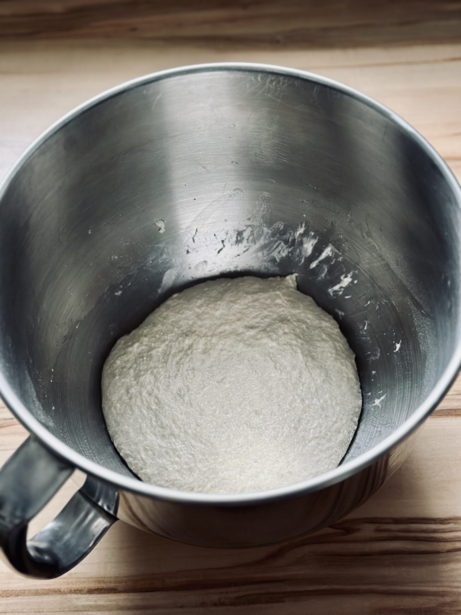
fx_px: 852
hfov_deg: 30.3
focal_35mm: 48
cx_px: 230
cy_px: 308
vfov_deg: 39.7
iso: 125
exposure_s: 1/100
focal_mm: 6.86
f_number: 1.78
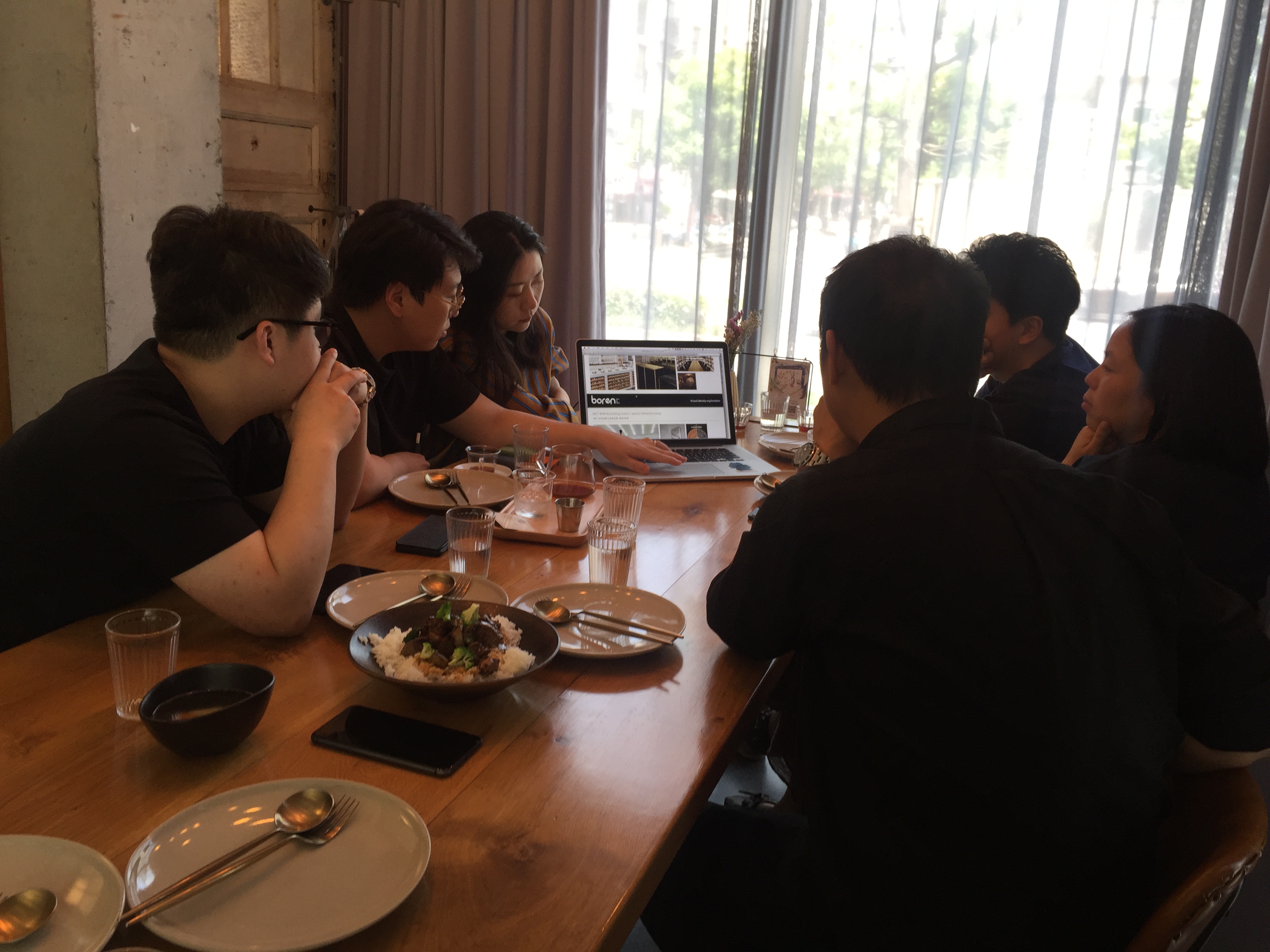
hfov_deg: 61.7
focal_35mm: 29
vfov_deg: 48.2
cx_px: 635
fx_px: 1064
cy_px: 476
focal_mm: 4.15
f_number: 2.2
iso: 40
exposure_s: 1/50
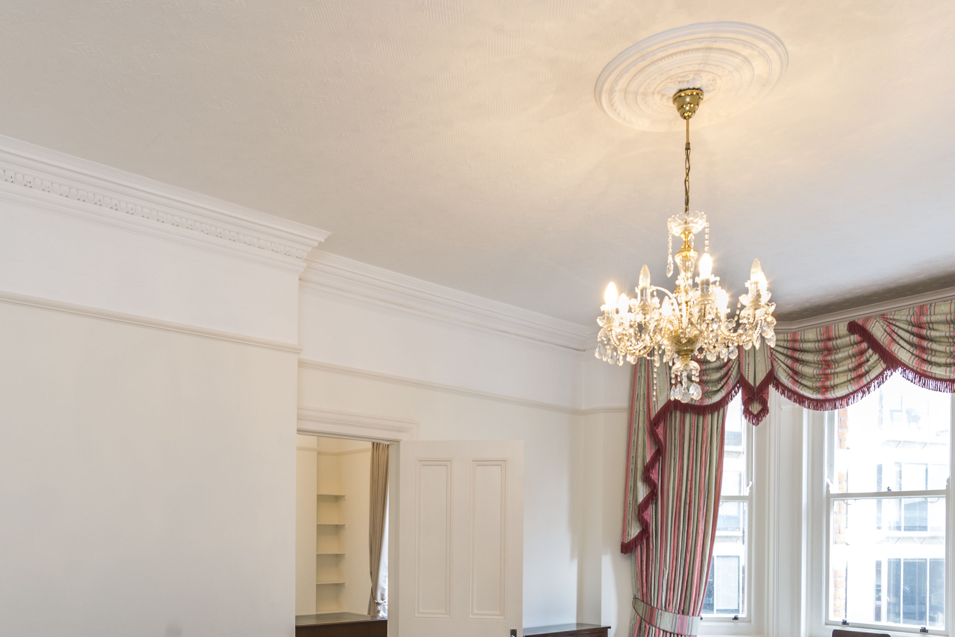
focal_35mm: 29
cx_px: 438
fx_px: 770
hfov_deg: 63.5
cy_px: 600
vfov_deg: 40.7
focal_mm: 14
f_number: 8
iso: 400
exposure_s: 1/6
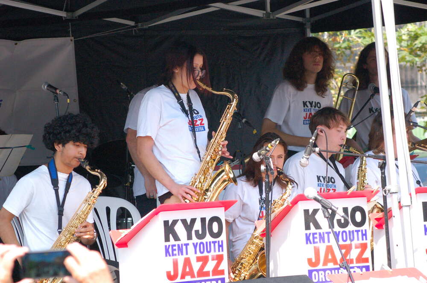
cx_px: 214
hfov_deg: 10.2
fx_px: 2398
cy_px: 142
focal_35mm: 202
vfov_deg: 6.8
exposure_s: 1/1000
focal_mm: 135
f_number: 8
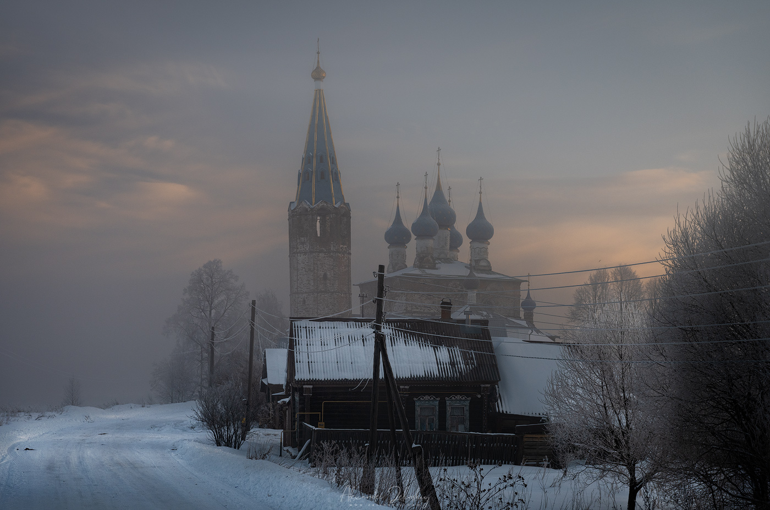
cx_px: 385
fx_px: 1408
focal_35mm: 66
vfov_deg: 20.5
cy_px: 255
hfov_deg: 30.6
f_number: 6.3
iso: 250
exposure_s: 1/100
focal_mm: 66
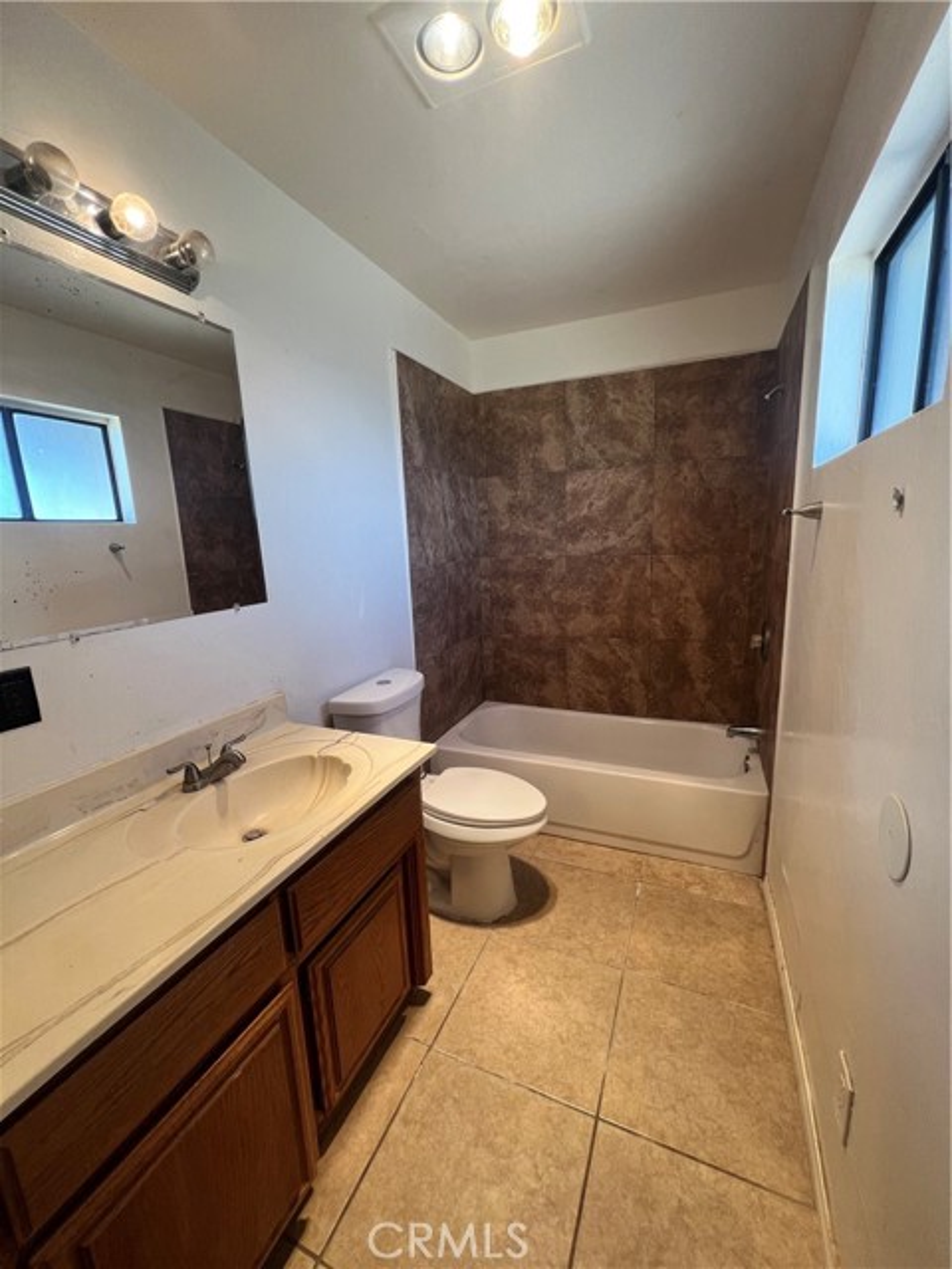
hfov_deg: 89.9
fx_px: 477
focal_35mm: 13
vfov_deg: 106.2
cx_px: 476
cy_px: 634
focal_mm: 1.57
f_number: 1.8
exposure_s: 1/120
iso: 80
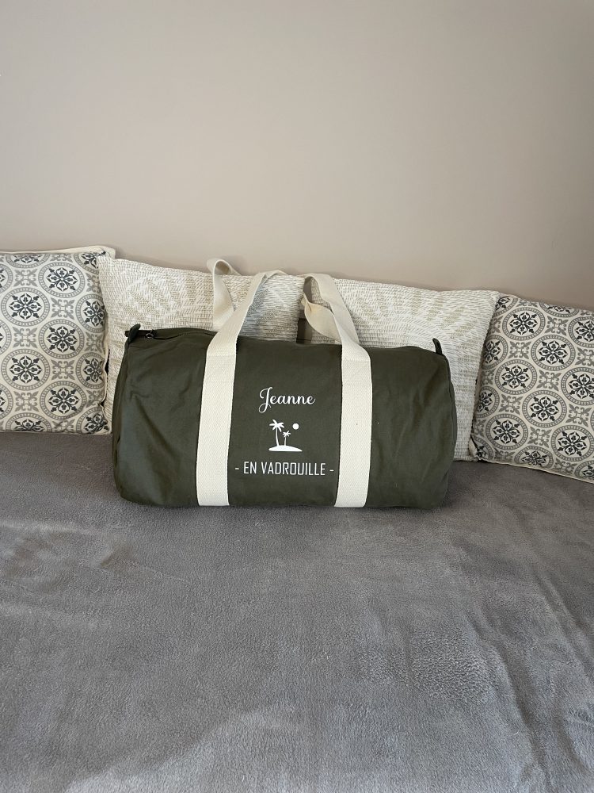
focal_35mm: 26
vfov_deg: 67.3
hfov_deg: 53.1
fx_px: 595
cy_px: 396
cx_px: 297
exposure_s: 1/50
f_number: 1.6
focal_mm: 4.2
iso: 100
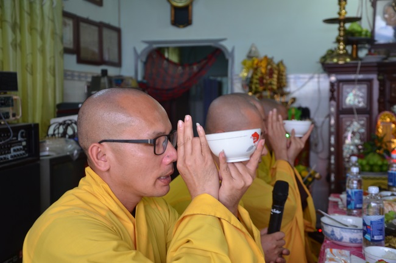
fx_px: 576
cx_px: 198
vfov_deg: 25.7
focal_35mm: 52
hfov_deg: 37.9
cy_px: 132
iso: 640
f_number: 4.5
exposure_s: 1/60
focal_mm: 35
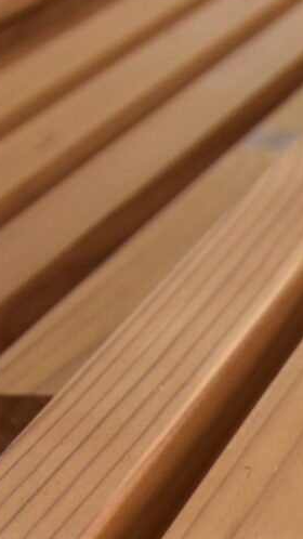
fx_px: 4039
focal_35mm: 283
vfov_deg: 7.6
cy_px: 441
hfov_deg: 4.2
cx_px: 781
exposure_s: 1/60
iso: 720
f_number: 4.5
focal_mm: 35
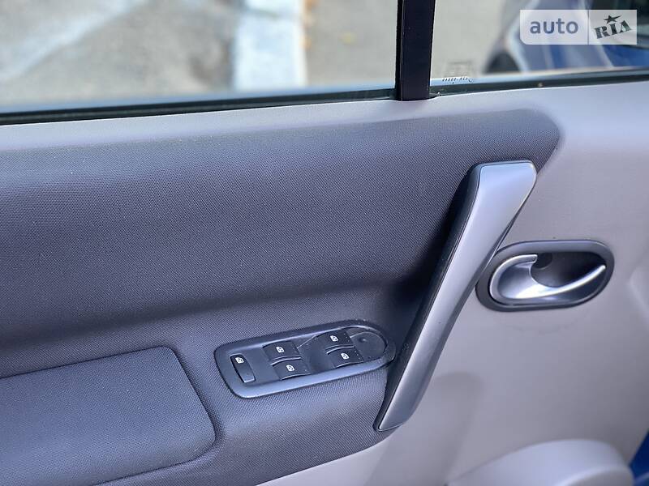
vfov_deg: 28.0
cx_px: 324
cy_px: 243
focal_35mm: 52
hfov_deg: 36.8
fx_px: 975
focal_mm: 6
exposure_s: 1/122
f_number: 2
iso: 125
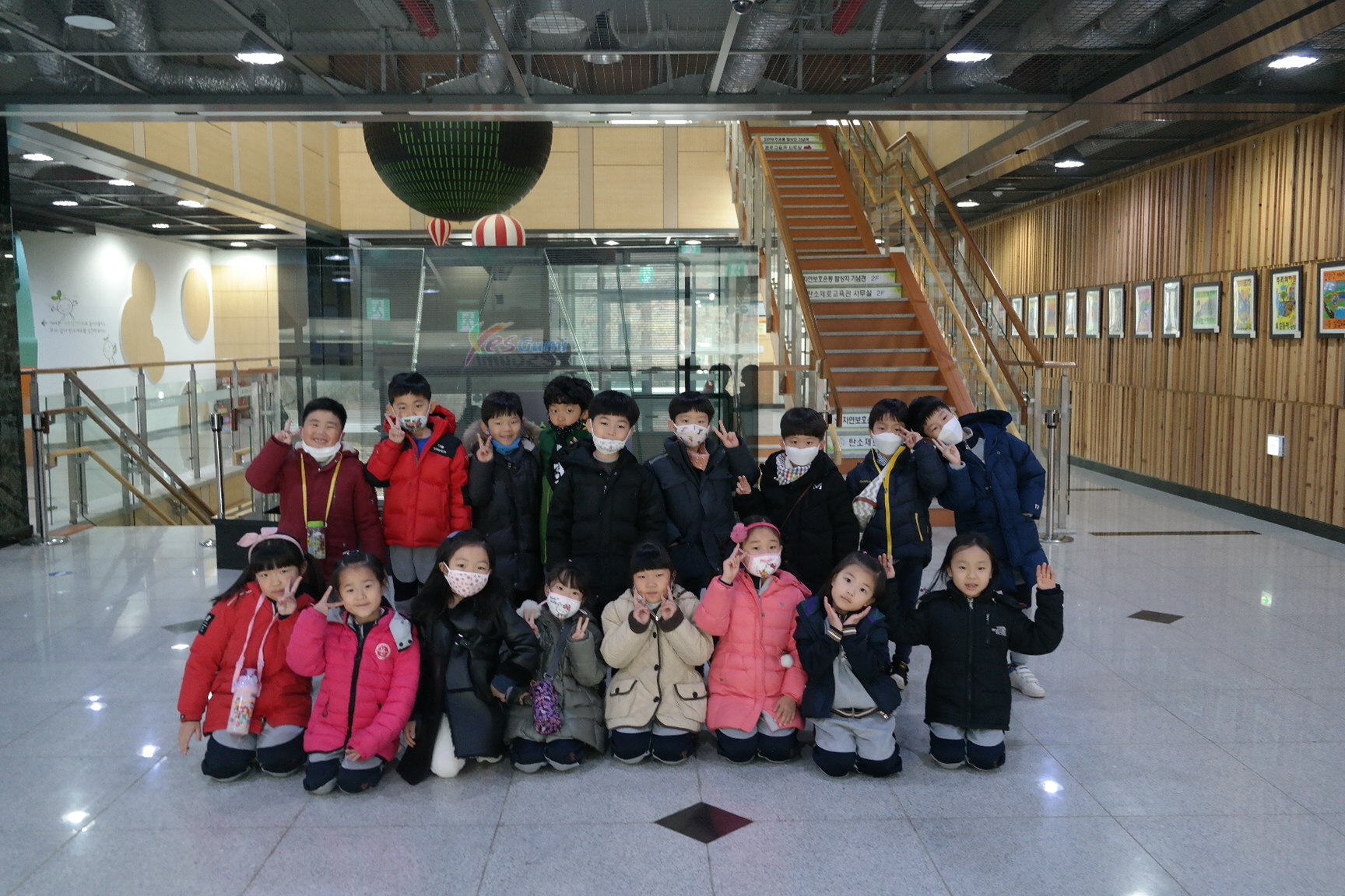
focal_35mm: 30
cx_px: 672
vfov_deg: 43.6
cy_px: 448
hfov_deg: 61.9
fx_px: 1121
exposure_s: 1/40
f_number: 3.5
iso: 800
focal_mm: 20
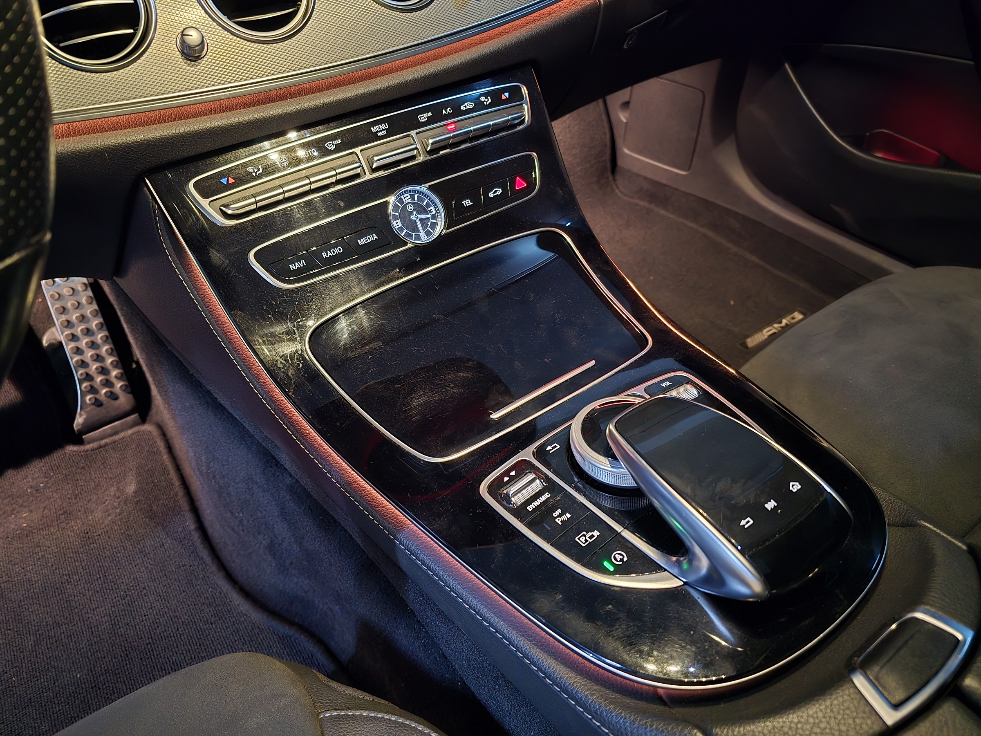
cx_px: 490
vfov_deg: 58.9
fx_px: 652
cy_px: 368
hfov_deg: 73.9
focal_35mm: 23
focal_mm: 6.3
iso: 2500
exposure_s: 1/15
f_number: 1.7
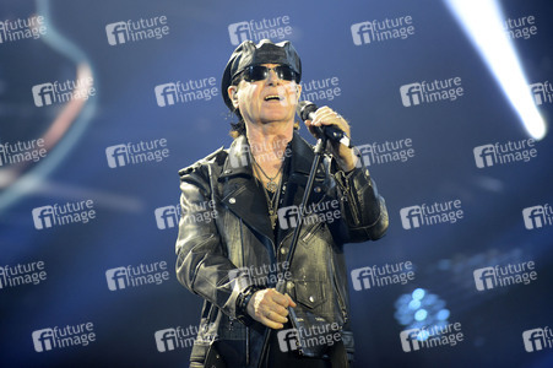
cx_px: 276
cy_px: 184
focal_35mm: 200
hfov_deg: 10.3
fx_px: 3070
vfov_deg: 6.9
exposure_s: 1/640
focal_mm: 200
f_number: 3.2
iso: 1250
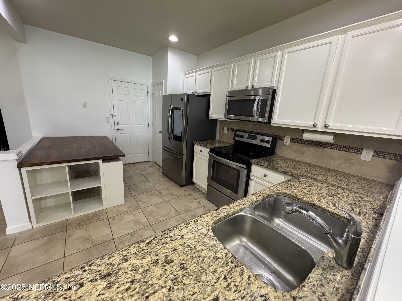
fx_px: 163
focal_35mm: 14
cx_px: 201
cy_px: 150
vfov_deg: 85.7
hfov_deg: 102.1
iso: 250
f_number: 2.2
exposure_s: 1/120
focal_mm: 2.22
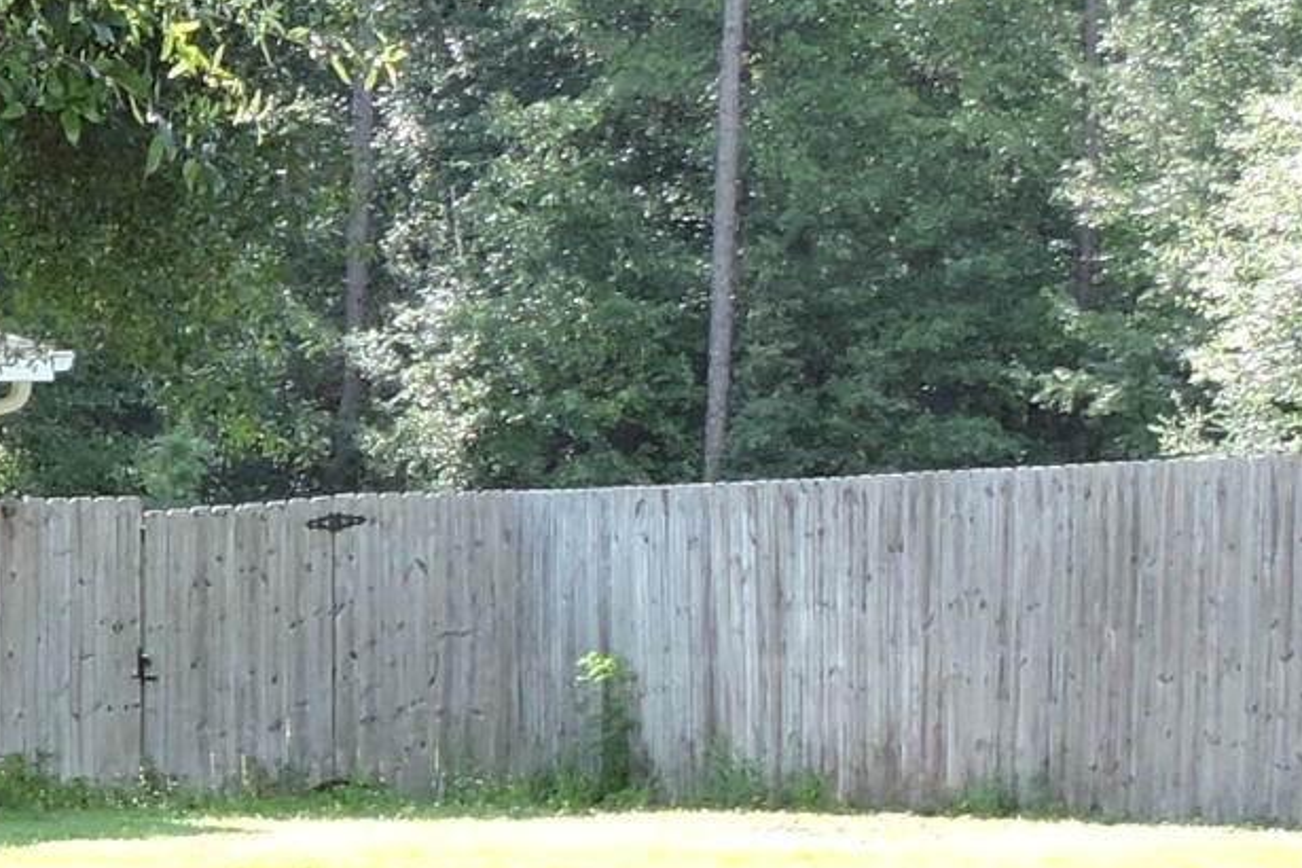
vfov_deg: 6.7
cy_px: 1342
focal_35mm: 203
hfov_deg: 9.4
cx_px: -1393
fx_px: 7341
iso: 100
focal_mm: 7.2
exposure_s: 1/125
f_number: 3.8
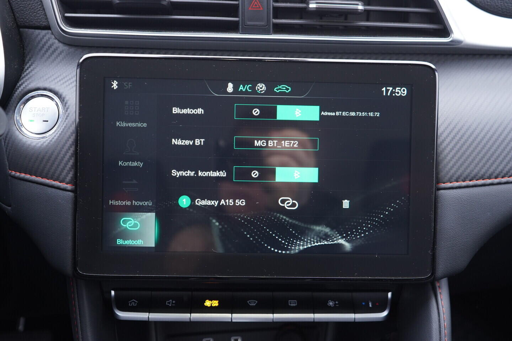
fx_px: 512
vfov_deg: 36.9
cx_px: 256
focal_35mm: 36
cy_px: 170
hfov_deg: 53.1
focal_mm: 24
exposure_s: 1/40
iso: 500
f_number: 2.8
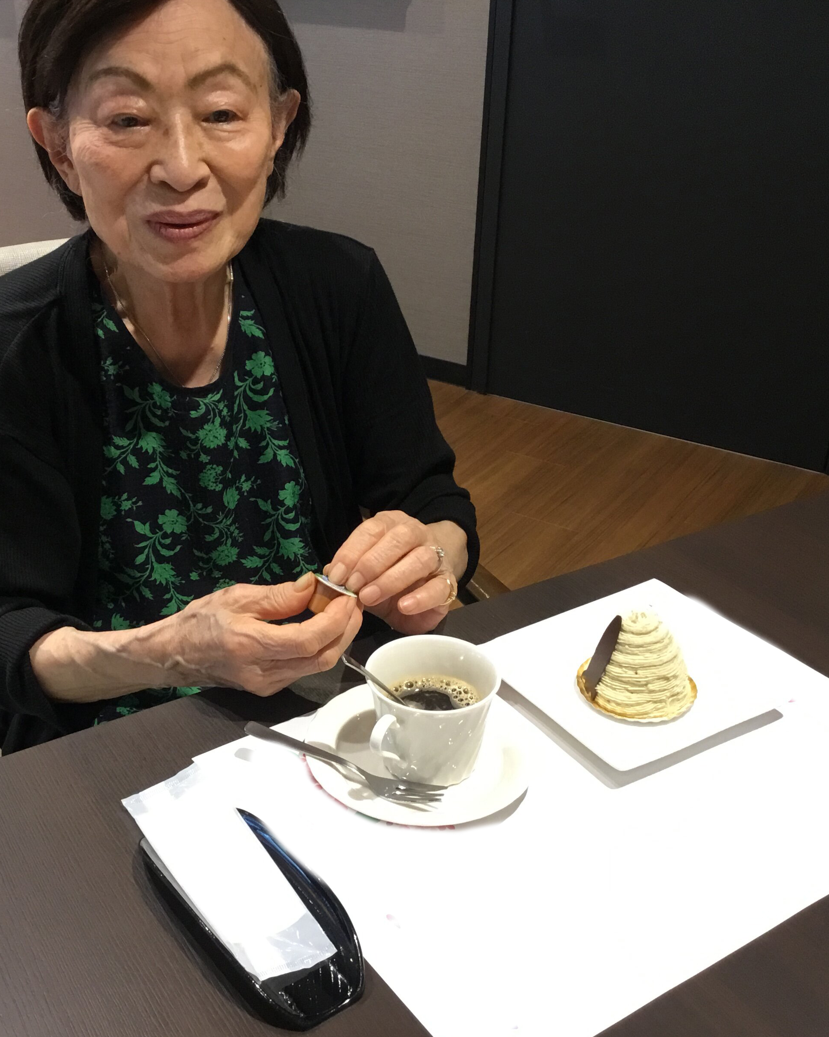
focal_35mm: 41
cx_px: 294
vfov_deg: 44.8
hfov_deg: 36.2
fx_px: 1258
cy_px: 522
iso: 100
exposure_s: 1/30
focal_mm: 3.3
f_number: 2.4
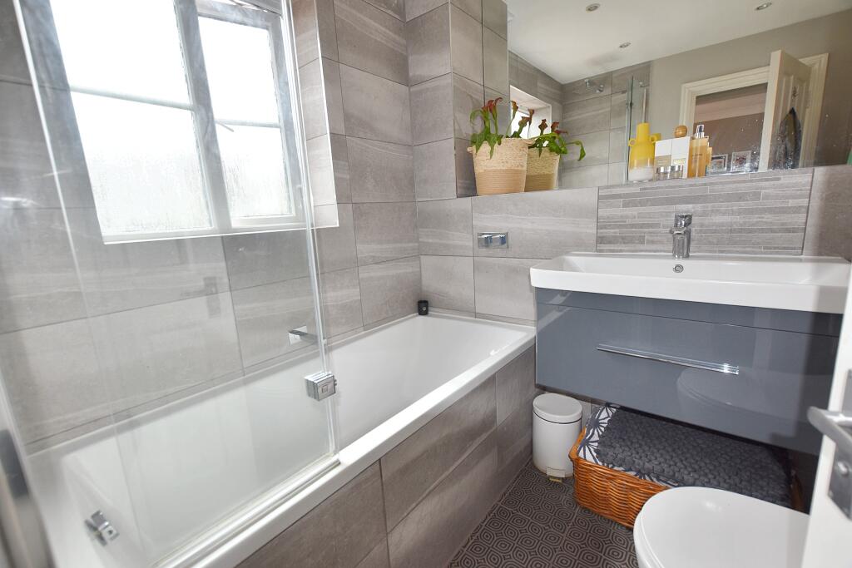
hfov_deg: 100.4
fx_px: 355
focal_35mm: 15
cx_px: 426
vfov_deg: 77.3
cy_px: 284
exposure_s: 1/200
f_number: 5
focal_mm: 10
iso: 220
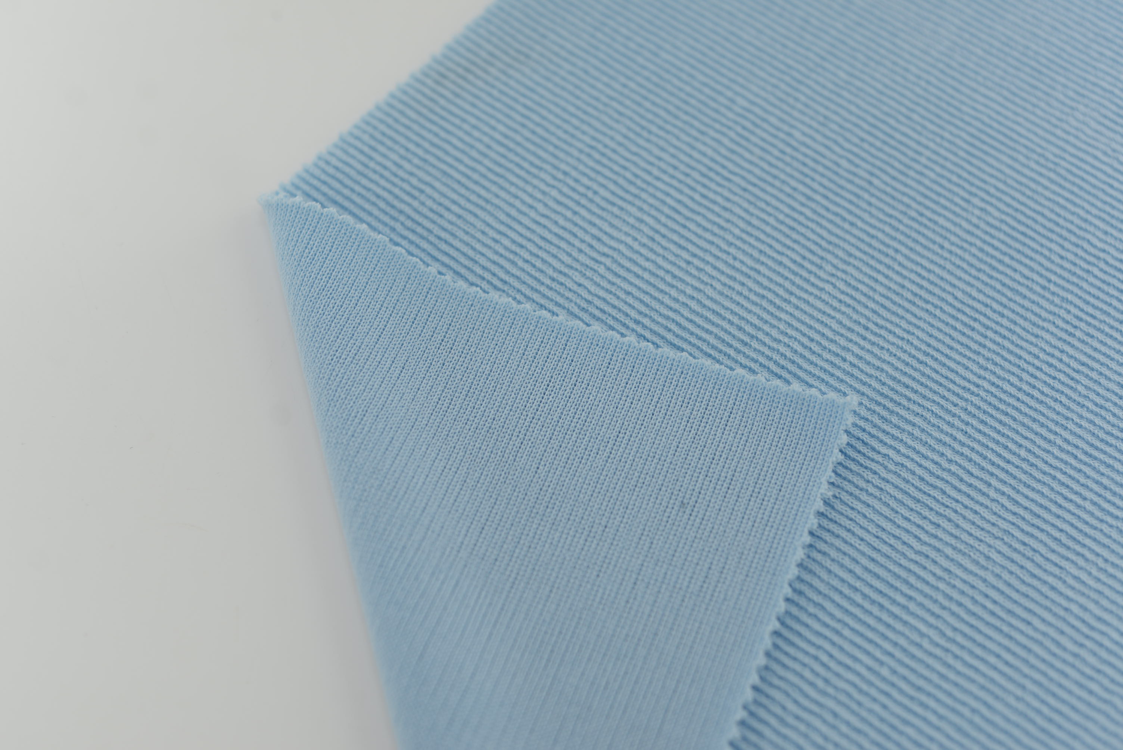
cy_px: 375
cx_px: 562
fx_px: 1560
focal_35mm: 50
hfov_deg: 39.6
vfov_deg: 27.0
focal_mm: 50
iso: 100
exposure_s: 1/250
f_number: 3.5
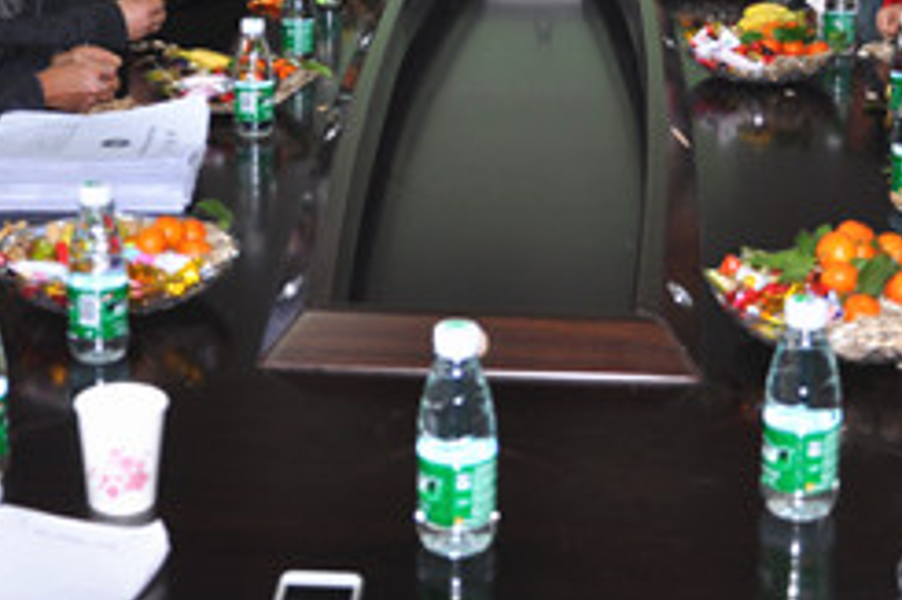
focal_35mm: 66
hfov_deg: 30.5
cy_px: -129
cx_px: 401
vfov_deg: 19.3
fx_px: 1652
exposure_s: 1/60
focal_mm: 18
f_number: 3.5
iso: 200
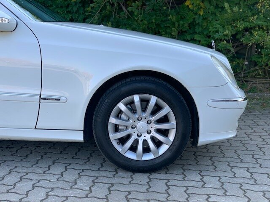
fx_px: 406
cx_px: 135
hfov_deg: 36.8
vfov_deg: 28.0
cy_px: 101
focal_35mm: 52
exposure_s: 1/123
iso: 16
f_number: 2.4
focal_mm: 6
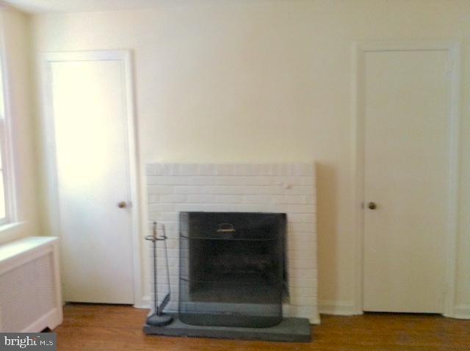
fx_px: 475
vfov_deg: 40.6
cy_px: 176
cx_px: 235
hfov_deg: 52.7
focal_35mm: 35
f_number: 2.8
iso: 200
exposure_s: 1/17
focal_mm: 3.85
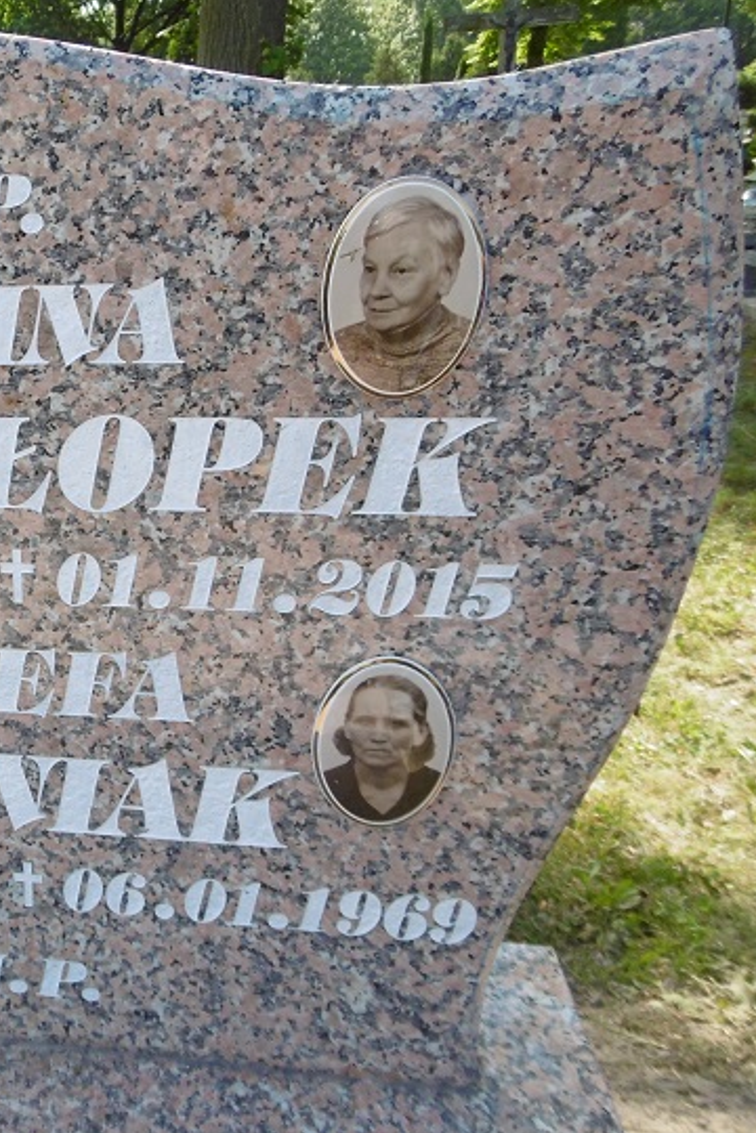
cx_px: -27
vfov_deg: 51.9
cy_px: 583
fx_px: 1165
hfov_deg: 32.6
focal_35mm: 37
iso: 100
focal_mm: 4.3
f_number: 3.1
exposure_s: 1/320
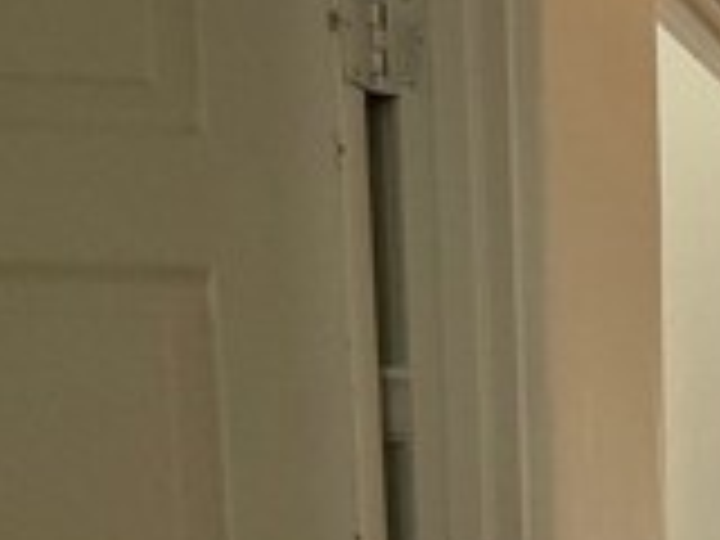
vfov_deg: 24.2
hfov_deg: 24.5
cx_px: 1143
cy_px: 608
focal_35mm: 56
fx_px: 1165
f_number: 2.2
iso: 200
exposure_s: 1/120
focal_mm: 2.22
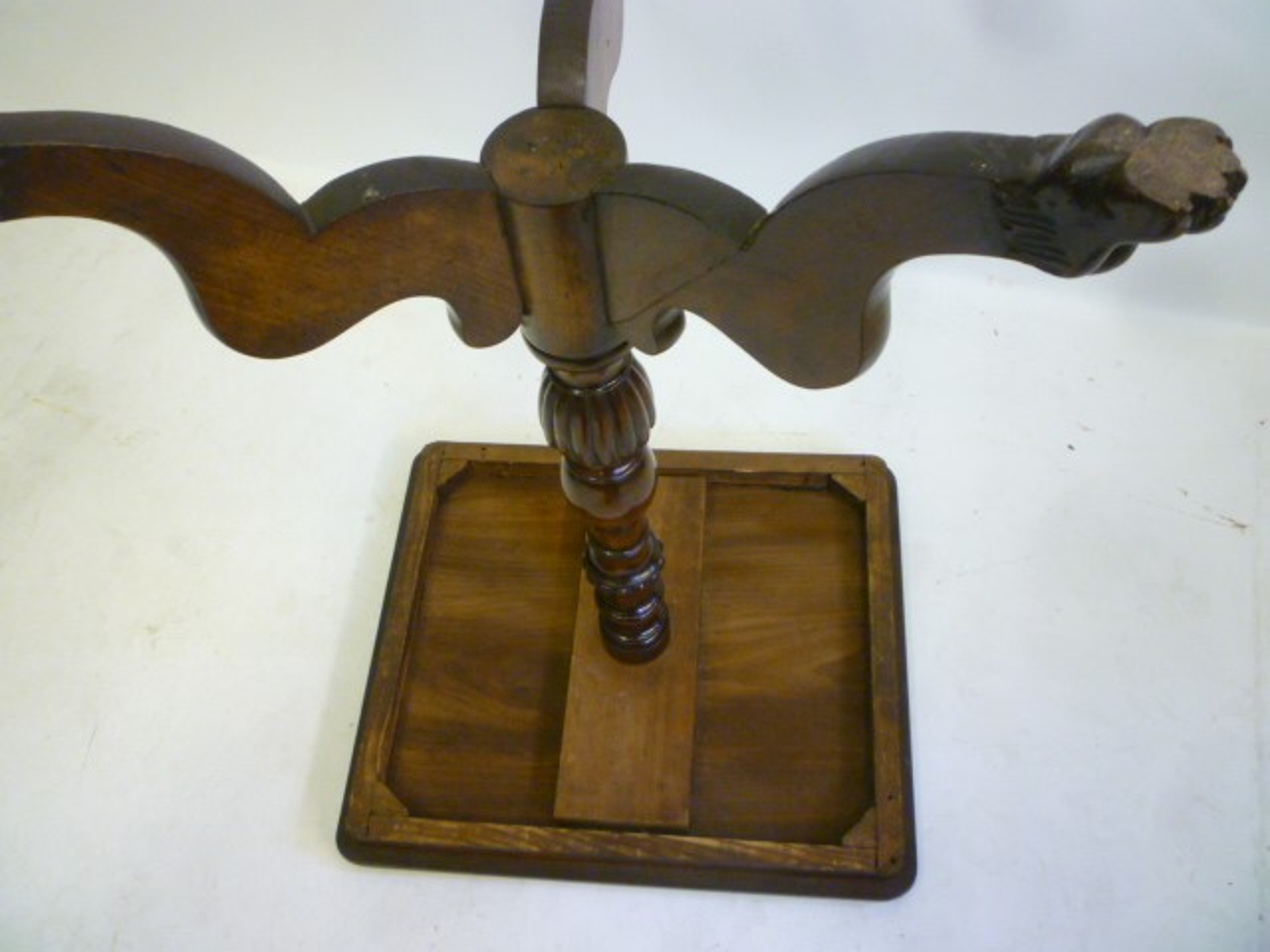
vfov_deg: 48.2
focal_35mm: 29
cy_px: 476
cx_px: 635
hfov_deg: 61.7
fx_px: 1064
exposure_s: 1/25
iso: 400
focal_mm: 5.2
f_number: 3.3
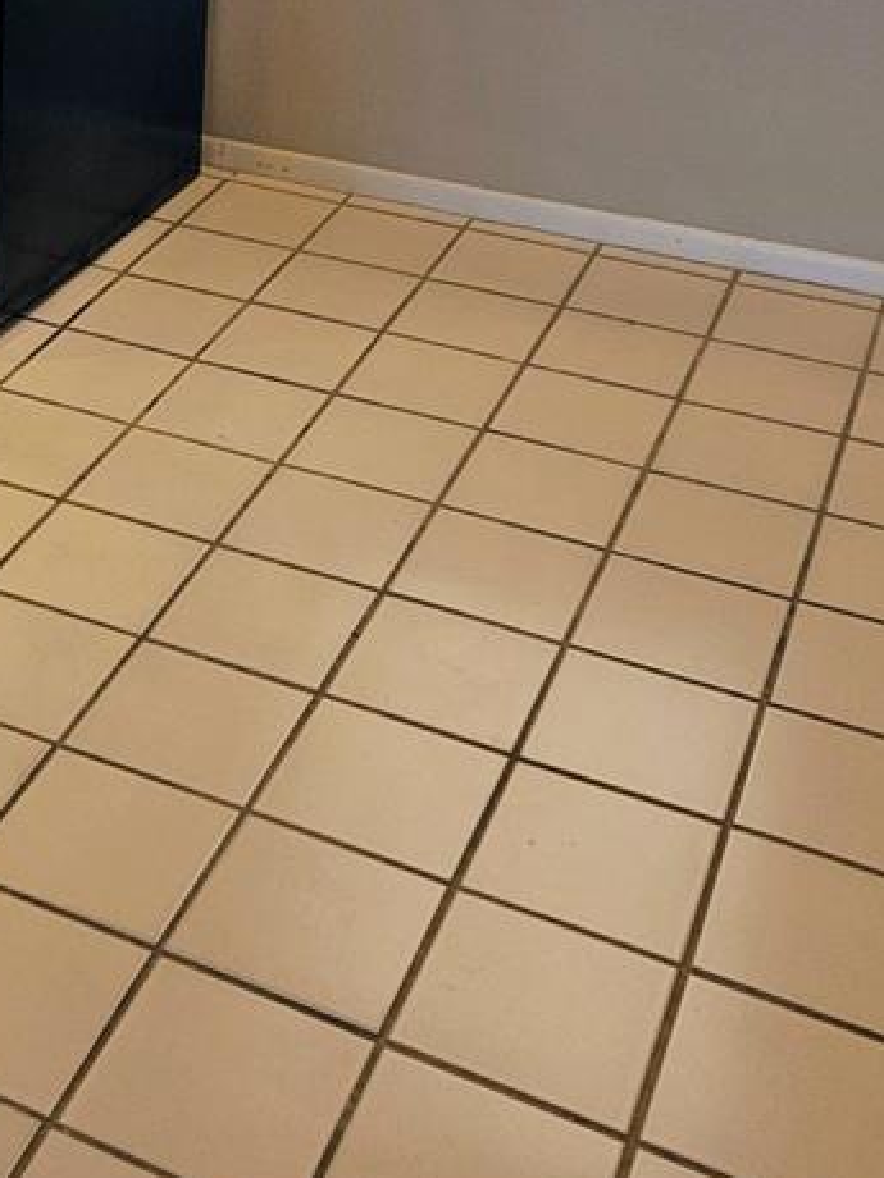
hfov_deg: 23.5
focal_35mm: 60
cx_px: 13
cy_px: 49
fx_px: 2043
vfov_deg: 30.3
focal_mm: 5.4
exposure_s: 1/120
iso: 64
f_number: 1.8
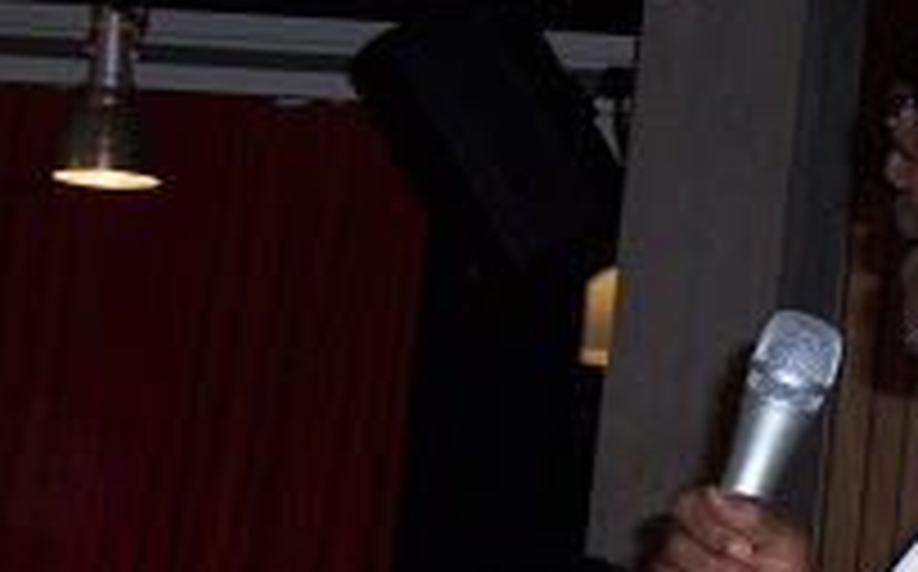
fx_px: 4473
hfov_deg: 11.7
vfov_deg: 7.3
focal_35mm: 179
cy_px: 531
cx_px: 614
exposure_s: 1/90
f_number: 4.8
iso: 140
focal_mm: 14.8
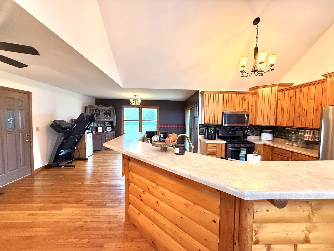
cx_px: 167
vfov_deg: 85.7
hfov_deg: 102.1
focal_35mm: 14
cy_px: 126
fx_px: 135
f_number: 2.2
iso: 400
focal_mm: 2.22
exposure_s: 1/60
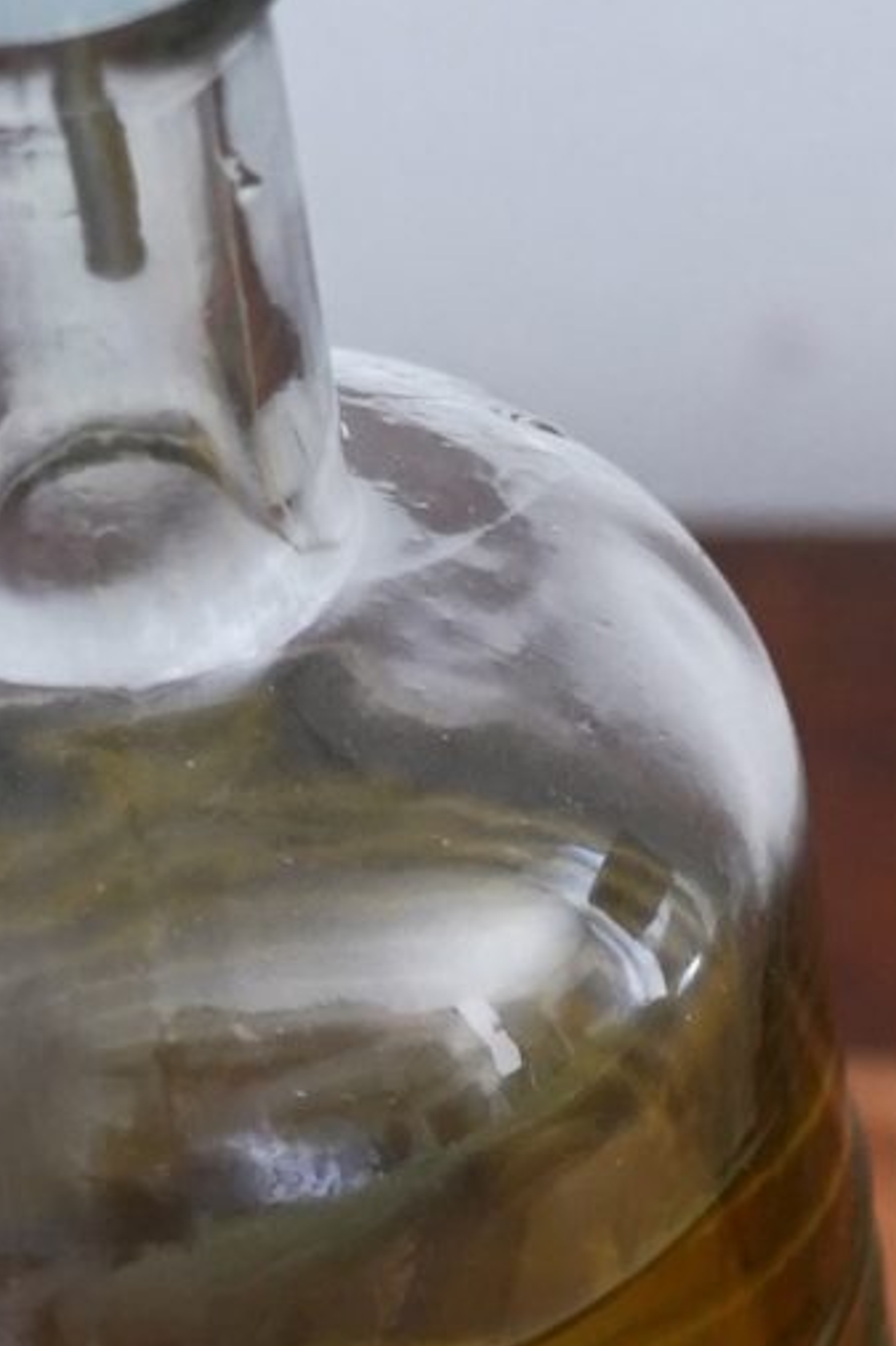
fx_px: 9451
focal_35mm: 253
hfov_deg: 5.3
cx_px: 1971
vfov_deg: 7.7
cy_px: 2878
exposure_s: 1/160
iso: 1250
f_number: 4
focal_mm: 50
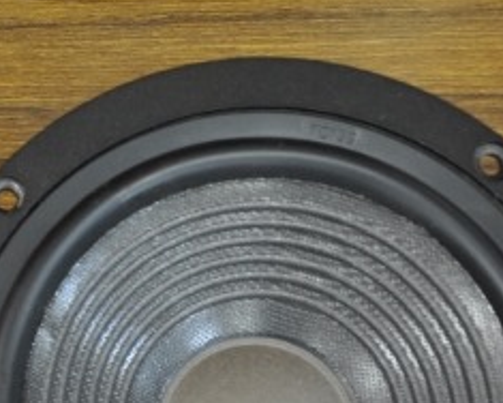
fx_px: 2427
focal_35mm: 163
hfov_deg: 11.5
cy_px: 428
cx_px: -141
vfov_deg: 9.4
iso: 500
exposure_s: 1/20
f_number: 4.2
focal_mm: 34
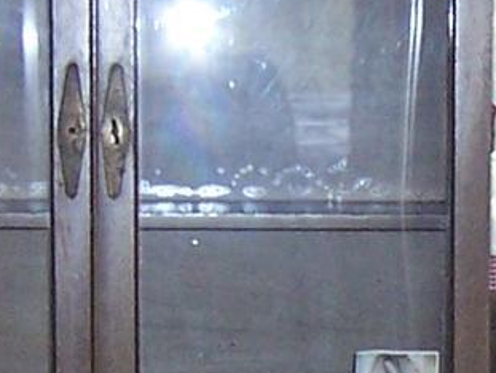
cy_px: 512
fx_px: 3113
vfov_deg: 6.8
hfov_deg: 9.0
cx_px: 589
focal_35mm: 217
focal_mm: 5.5
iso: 140
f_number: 2.8
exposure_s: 1/60
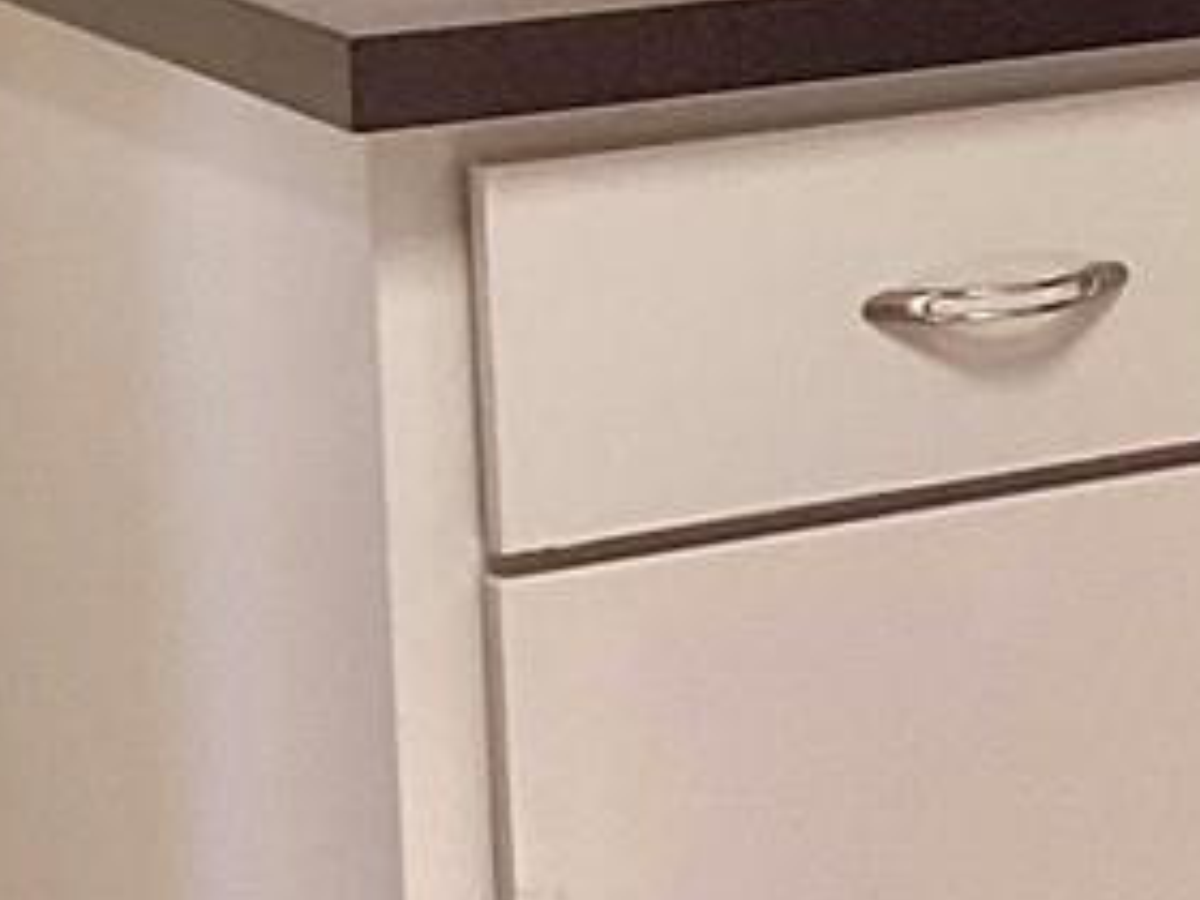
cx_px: 3039
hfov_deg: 9.7
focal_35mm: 177
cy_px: -287
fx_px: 6136
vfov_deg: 8.3
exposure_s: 1/60
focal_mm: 3.3
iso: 64
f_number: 2.4
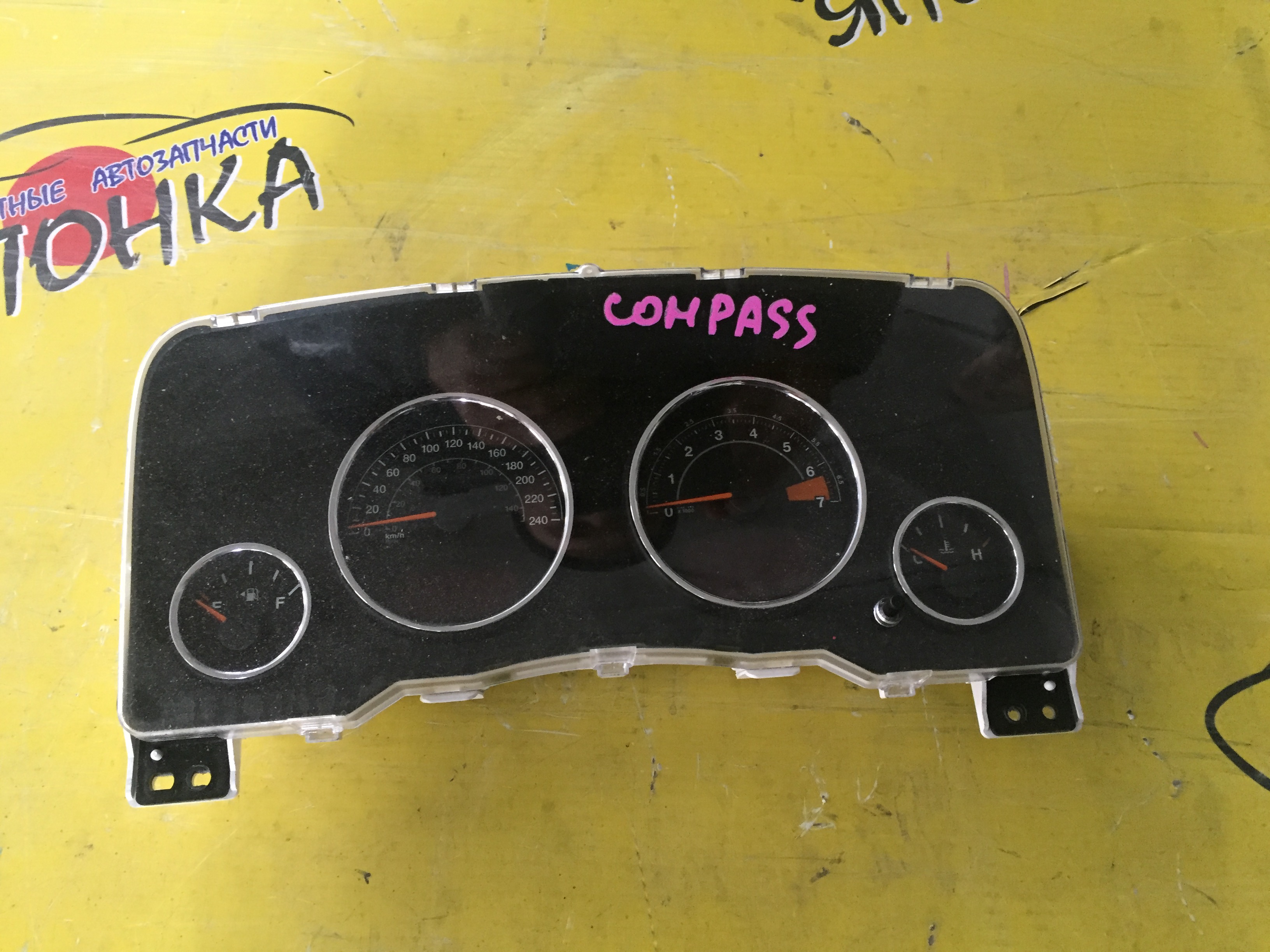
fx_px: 1064
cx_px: 635
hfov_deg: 61.7
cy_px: 476
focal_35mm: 29
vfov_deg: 48.2
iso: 250
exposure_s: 1/33
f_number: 2.2
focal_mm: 4.15
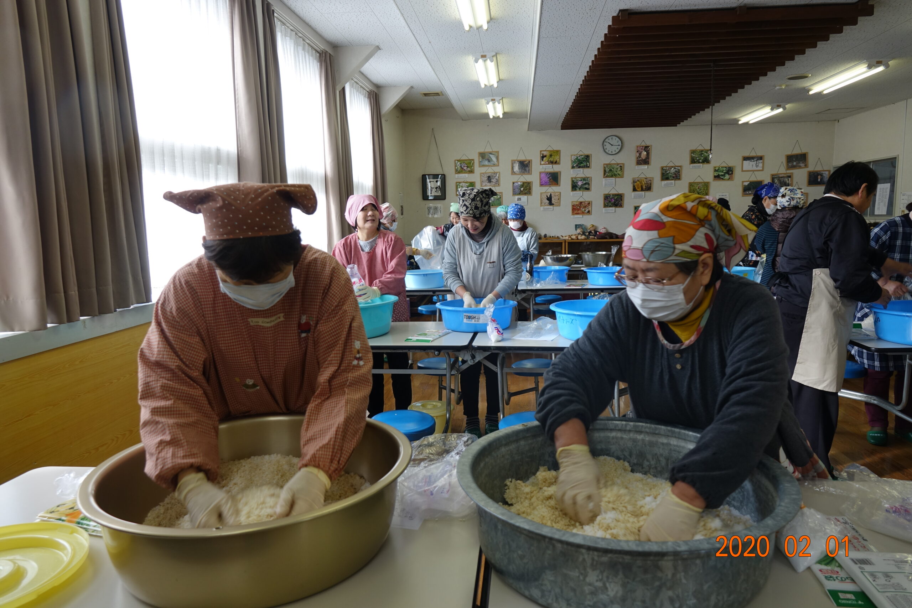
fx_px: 608
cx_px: 456
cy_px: 304
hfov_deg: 73.7
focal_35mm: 24
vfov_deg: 53.1
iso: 100
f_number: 2.4
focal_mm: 8.8
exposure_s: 1/60
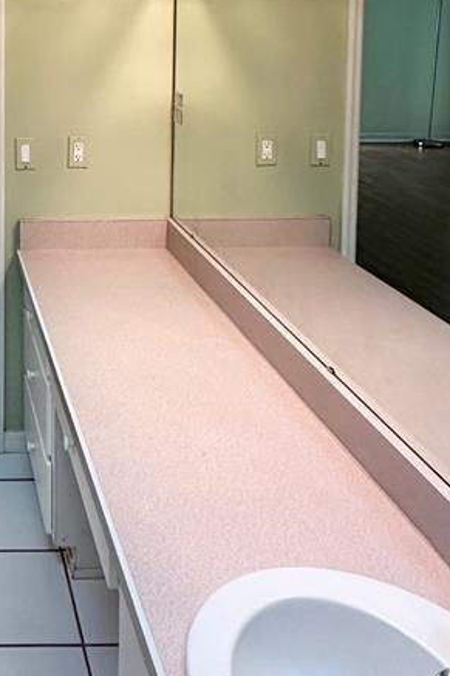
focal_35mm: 40
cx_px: -90
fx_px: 751
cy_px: 51
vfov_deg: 43.7
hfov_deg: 28.9
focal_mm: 2.22
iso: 200
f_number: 2.2
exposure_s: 1/120
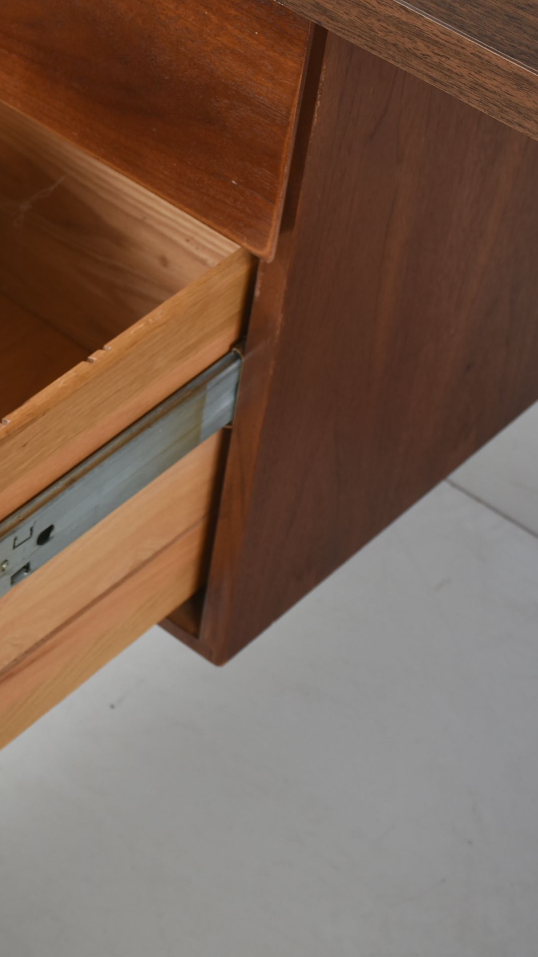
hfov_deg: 11.9
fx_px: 2485
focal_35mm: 98
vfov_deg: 21.8
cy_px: 498
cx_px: -206
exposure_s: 1/200
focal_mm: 40
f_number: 9
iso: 200
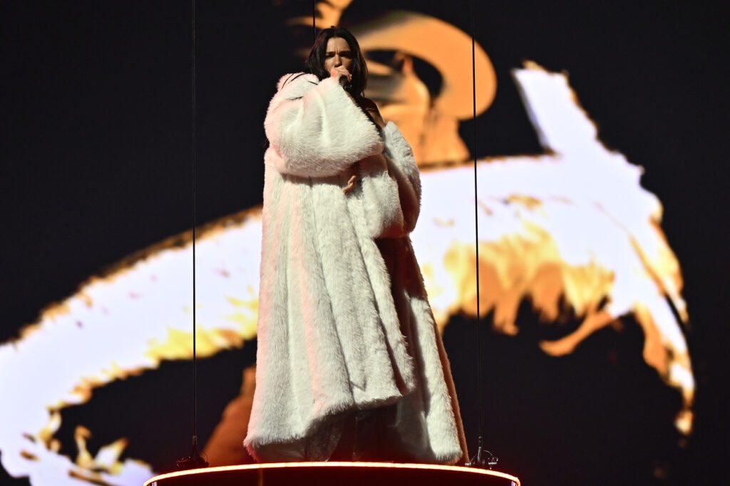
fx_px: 4865
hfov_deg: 8.6
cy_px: 243
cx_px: 365
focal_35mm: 240
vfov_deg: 5.7
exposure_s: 1/640
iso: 1600
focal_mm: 160
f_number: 2.8
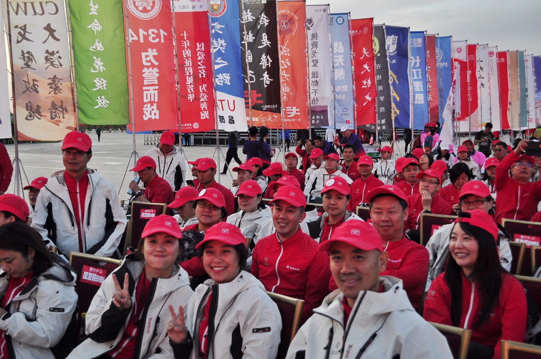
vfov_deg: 30.8
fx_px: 653
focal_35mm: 44
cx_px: 270
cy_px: 180
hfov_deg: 45.0
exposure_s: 1/100
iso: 200
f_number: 4.5
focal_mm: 29
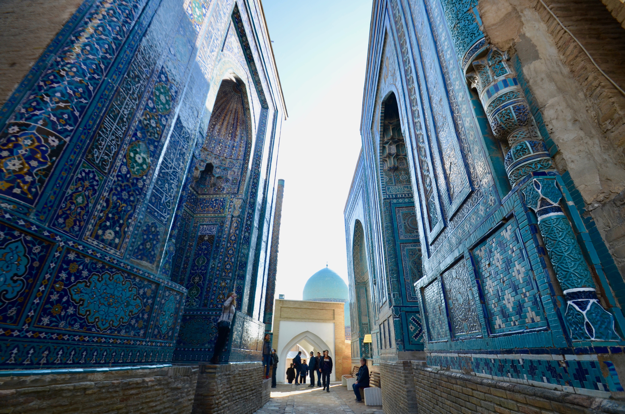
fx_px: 260
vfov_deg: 77.1
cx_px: 312
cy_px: 207
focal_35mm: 15
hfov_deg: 100.5
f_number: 7.1
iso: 200
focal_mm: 10
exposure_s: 1/200
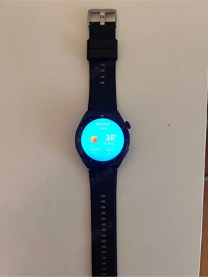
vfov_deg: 67.3
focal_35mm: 26
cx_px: 104
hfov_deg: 53.1
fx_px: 208
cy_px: 138
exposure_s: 1/50
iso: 250
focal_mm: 5.7
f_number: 1.5
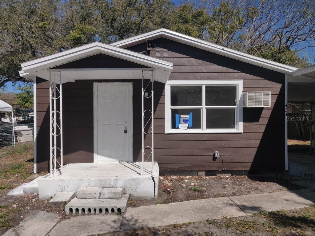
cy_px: 118
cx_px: 158
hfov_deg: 69.4
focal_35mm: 25
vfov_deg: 54.9
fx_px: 227
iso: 100
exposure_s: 1/3889
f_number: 1.7
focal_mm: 4.25
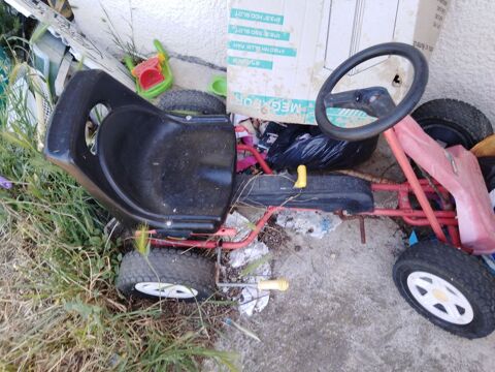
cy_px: 186
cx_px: 248
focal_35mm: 26
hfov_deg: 67.3
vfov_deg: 53.1
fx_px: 372
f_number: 2.2
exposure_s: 1/60
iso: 110
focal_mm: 3.46
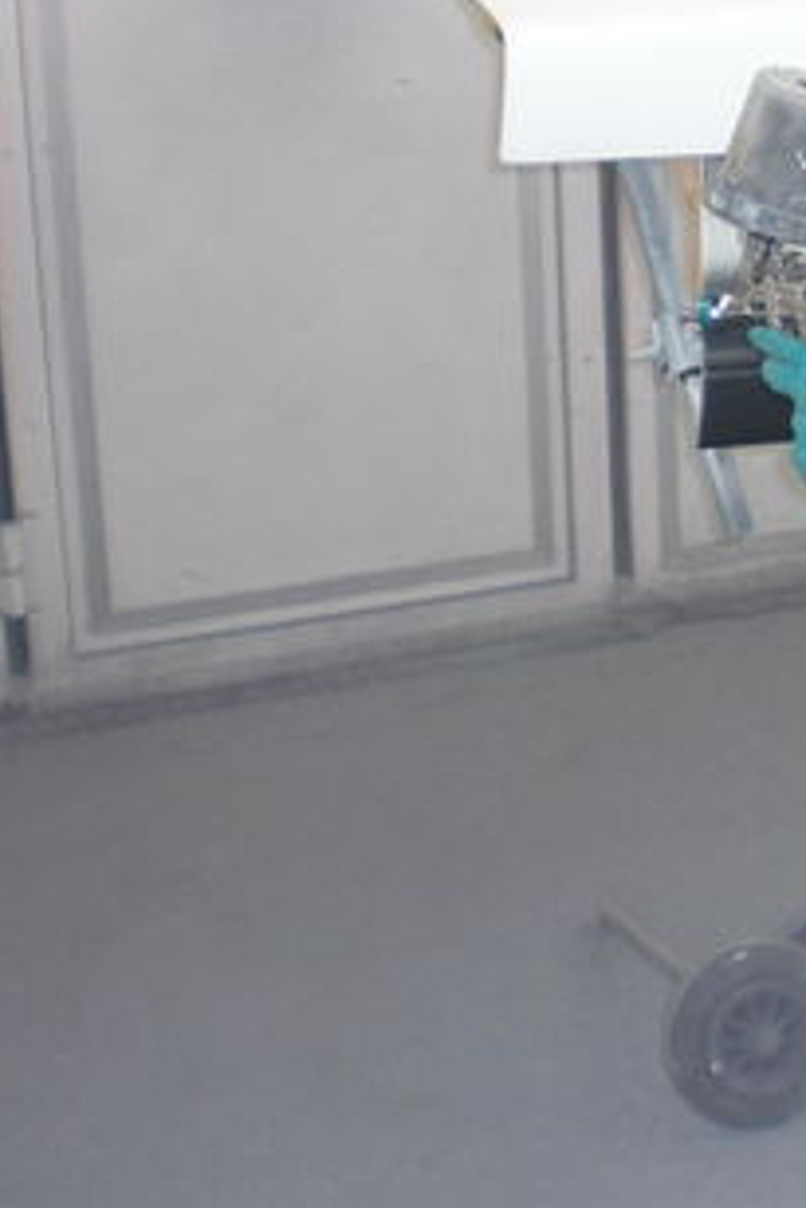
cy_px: 393
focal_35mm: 78
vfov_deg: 25.8
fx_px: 2616
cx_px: 967
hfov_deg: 16.8
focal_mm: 6.3
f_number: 3.1
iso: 200
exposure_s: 1/100
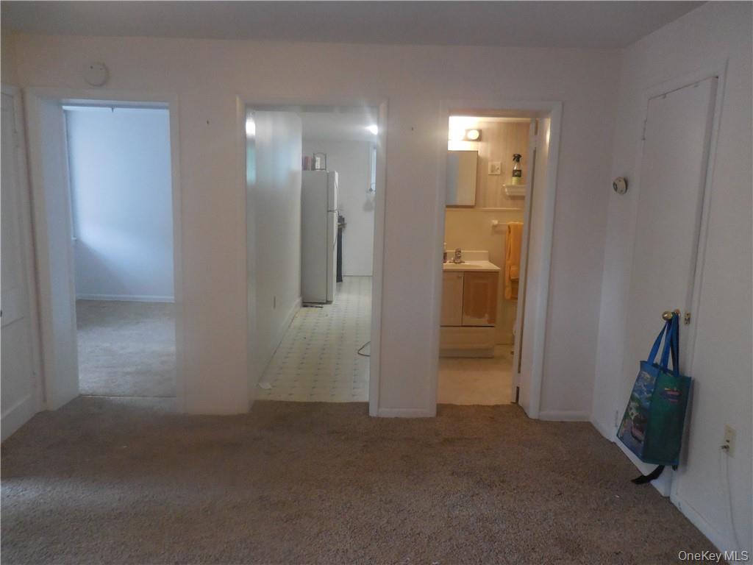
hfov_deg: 69.4
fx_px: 544
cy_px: 282
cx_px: 376
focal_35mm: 25
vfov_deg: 54.9
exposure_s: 1/30
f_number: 3.3
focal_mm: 4.5
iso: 400
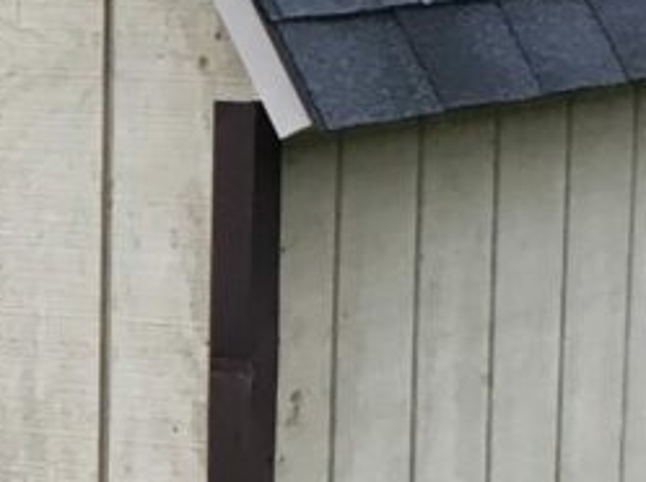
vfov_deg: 6.6
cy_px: 192
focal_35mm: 224
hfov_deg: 8.6
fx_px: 4174
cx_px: -433
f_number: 2.2
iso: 25
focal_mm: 4.15
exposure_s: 1/30
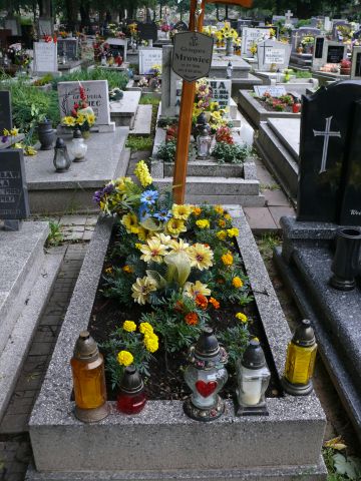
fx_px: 487
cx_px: 180
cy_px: 240
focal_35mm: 35
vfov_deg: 52.6
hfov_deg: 40.7
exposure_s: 1/100
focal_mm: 7.4
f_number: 2.8
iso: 100
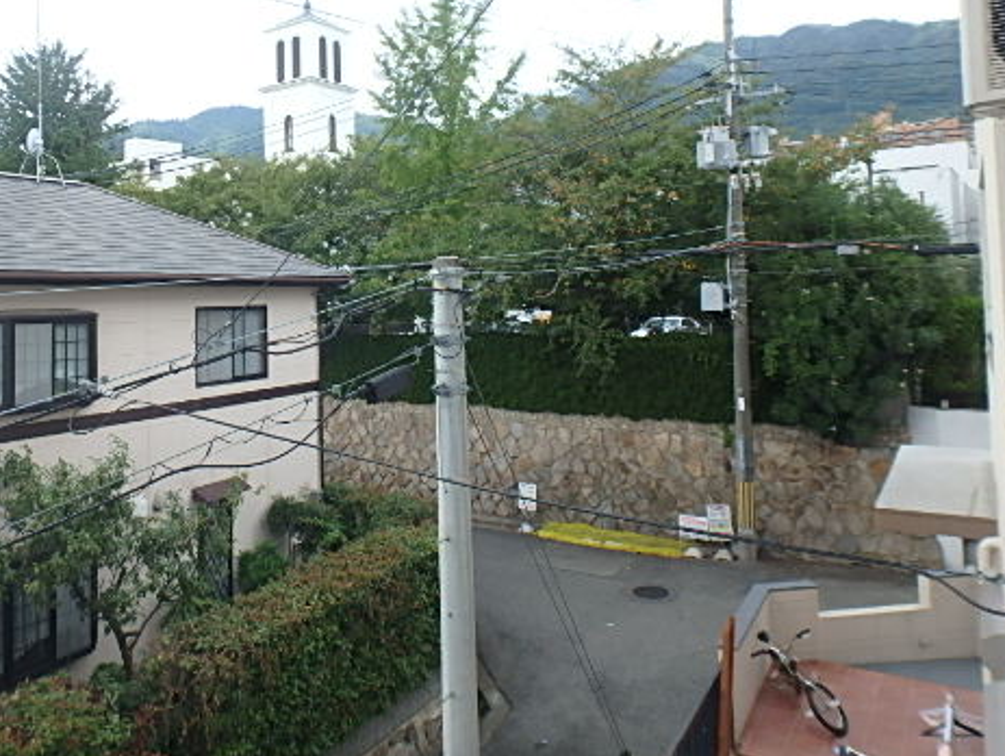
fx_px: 843
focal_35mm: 29
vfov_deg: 47.7
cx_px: 345
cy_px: 274
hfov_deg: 60.3
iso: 125
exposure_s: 1/320
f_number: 3.5
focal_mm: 3.7
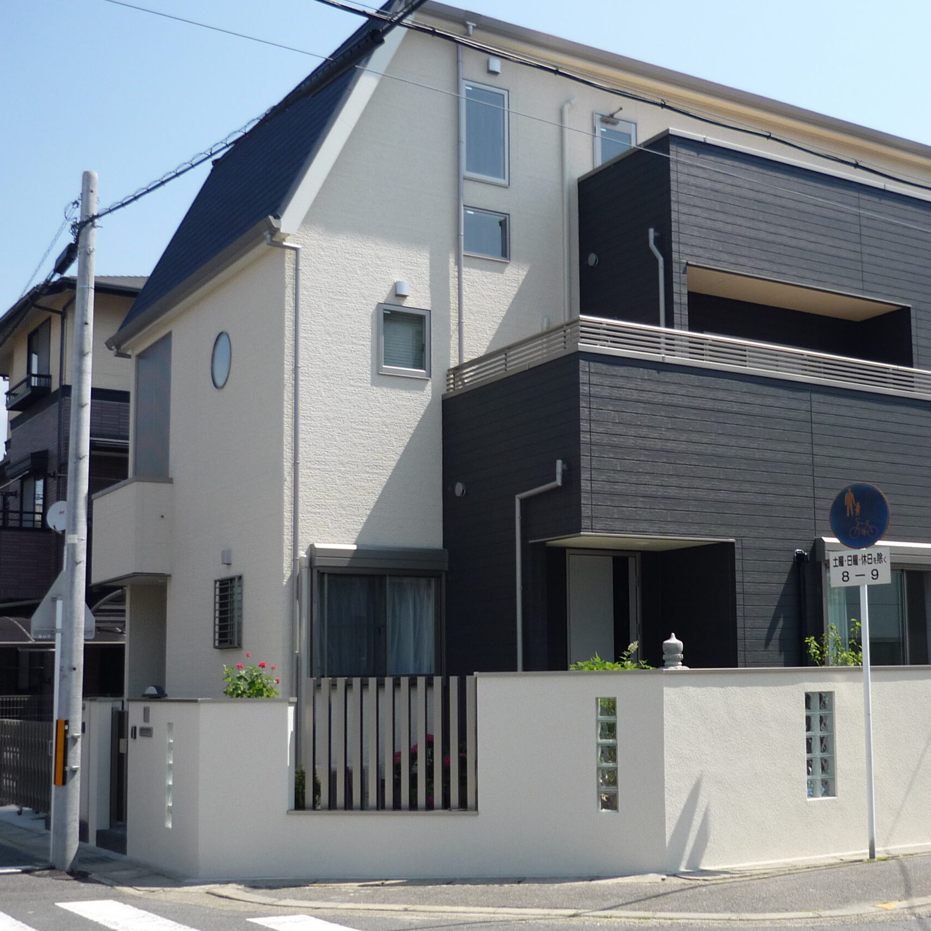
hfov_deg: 37.8
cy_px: 514
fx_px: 1339
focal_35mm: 44
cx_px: 648
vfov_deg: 38.3
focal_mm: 5.5
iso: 100
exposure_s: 1/125
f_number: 8
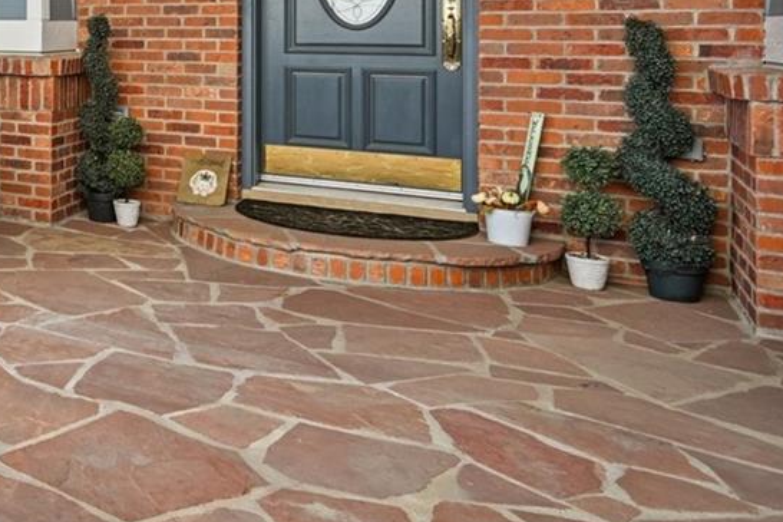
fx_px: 892
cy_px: 16
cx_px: -250
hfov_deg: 33.6
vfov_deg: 30.6
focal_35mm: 41
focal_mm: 14
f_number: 8
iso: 64
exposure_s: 1/25
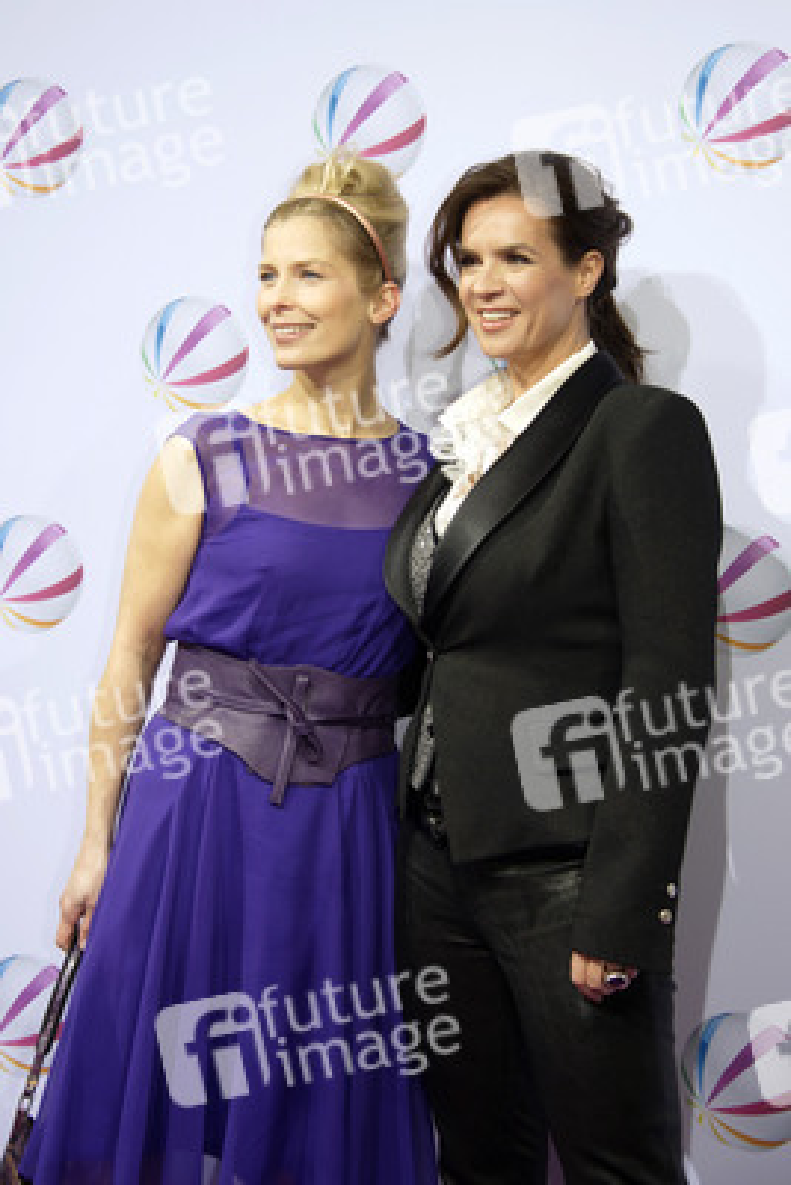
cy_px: 592
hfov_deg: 16.7
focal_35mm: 82
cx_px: 396
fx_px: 2700
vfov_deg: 24.8
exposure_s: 1/160
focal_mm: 82
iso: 640
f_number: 5.6
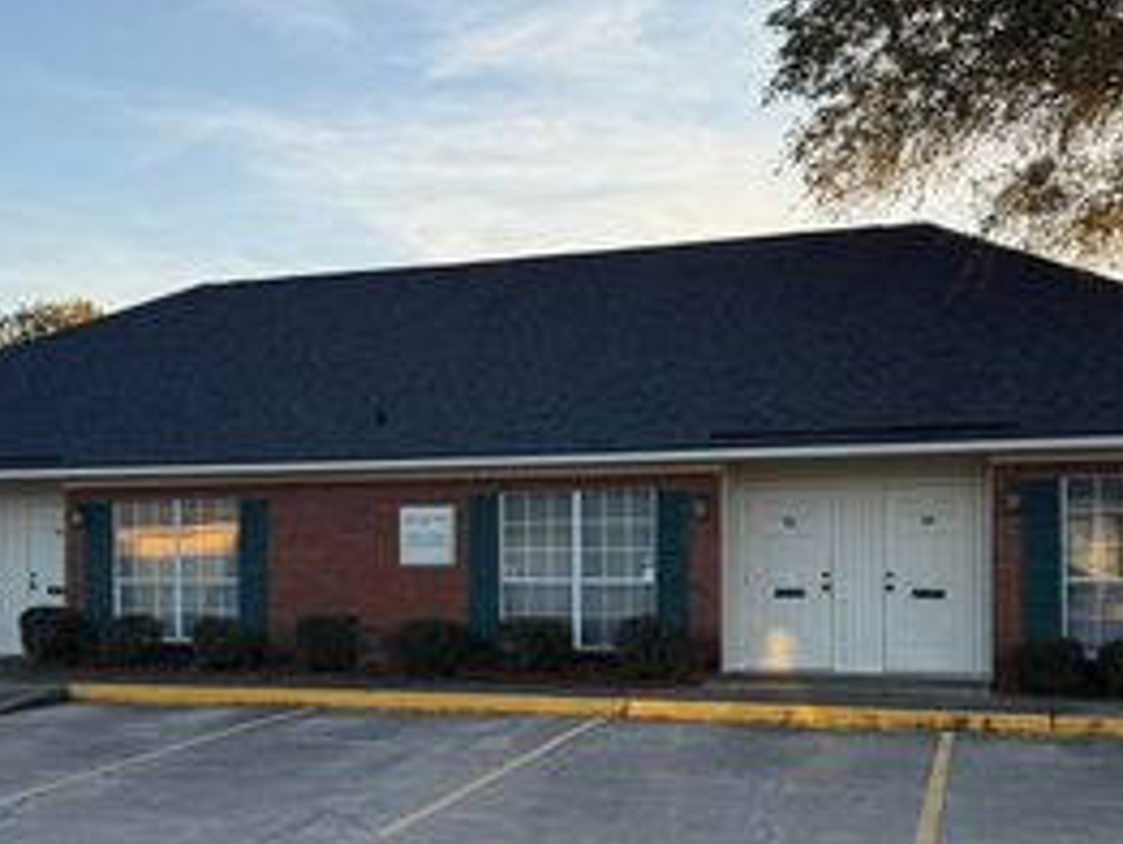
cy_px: 549
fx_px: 1493
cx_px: 409
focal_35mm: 46
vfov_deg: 31.3
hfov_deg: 40.9
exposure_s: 1/1106
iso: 80
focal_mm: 6.76
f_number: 1.78
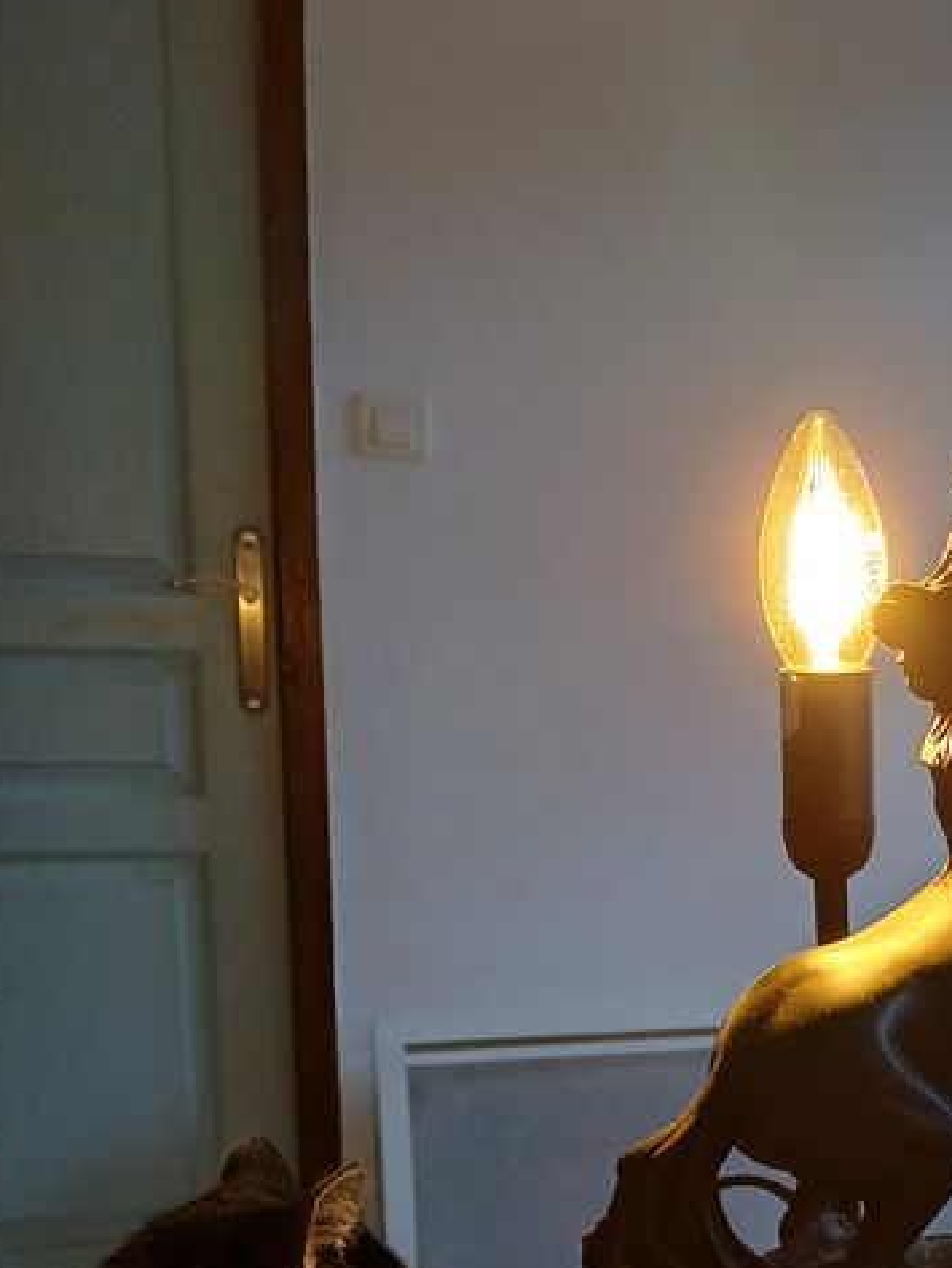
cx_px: 944
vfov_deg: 33.5
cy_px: 1083
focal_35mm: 55
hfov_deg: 25.3
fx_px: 2016
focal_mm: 3.98
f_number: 1.8
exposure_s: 1/50
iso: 125
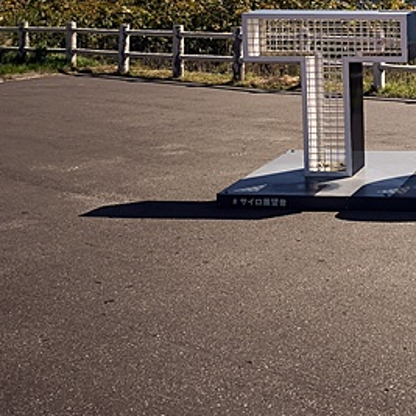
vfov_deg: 26.8
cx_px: 612
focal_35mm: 61
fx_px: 829
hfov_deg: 23.1
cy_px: 10
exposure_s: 1/1480
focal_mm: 6.57
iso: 50
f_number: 1.6
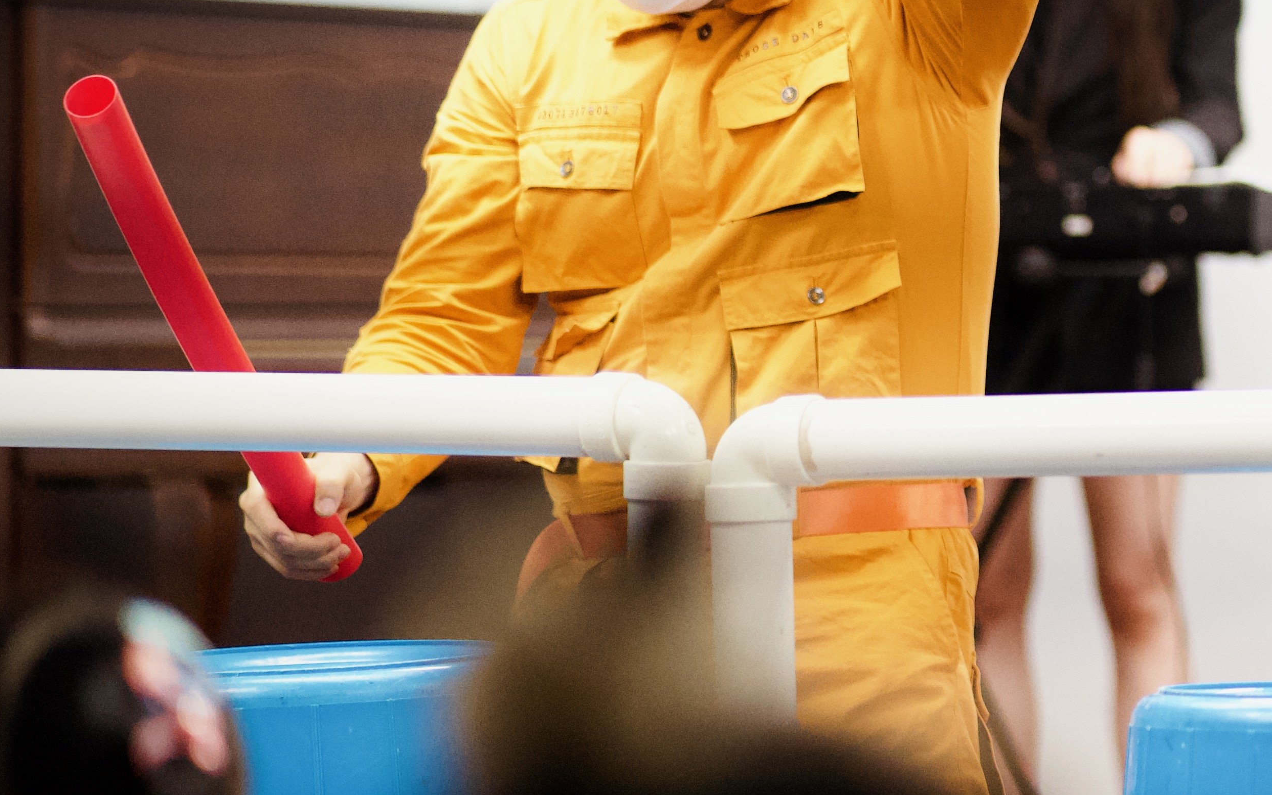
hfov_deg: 7.5
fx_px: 9604
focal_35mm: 277
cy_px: 210
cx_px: 1749
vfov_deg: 4.7
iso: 1600
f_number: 1.8
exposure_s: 1/1000
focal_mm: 85
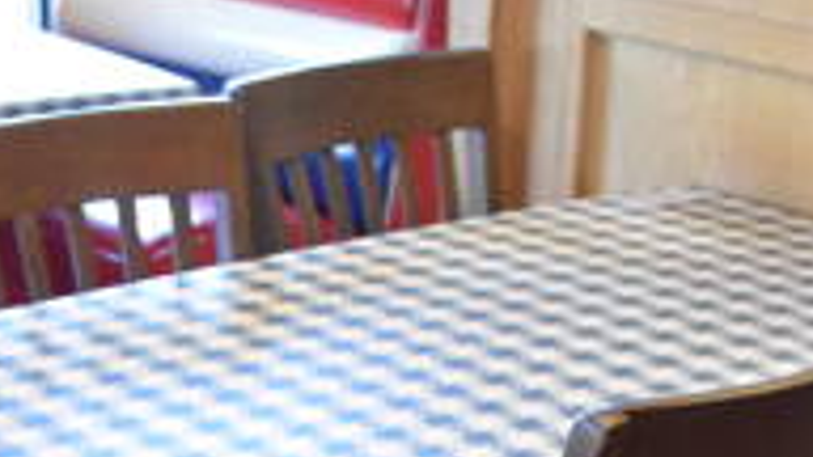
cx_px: 288
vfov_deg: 12.3
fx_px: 1940
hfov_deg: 23.6
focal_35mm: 90
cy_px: 812
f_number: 3.5
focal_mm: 18
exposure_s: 1/125
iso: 4500
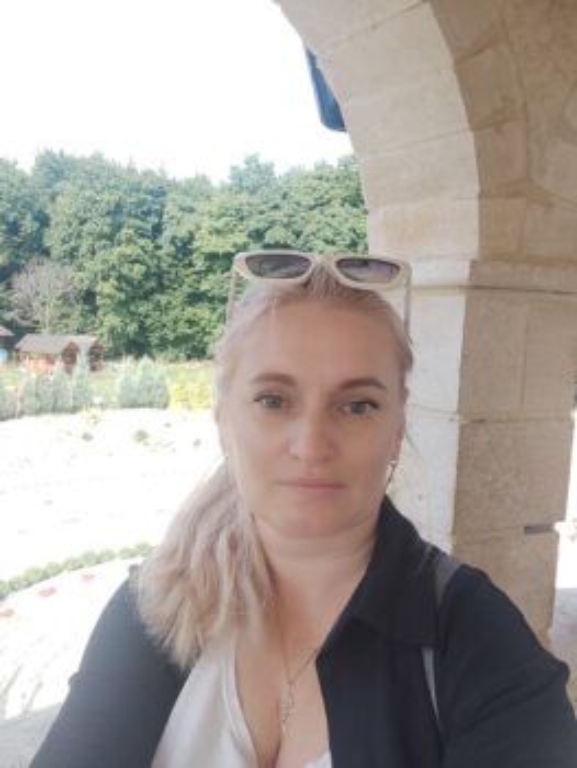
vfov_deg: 81.7
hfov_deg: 66.0
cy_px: 384
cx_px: 288
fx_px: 444
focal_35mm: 20
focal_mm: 3.49
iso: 50
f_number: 2.45
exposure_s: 1/532
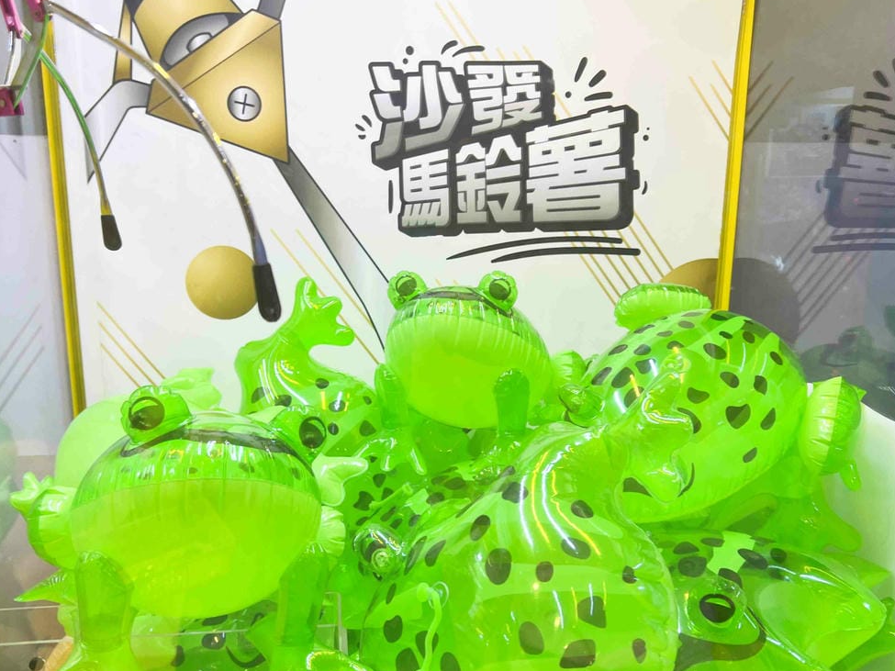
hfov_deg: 56.7
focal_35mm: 32
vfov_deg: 44.1
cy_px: 354
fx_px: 827
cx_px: 409
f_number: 1.5
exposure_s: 1/120
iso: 40
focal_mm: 5.7
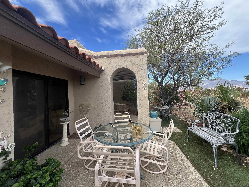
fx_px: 94
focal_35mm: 13
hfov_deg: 106.2
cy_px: 94
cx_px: 124
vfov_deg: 89.9
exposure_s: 1/523
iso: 32
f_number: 1.8
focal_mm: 1.57
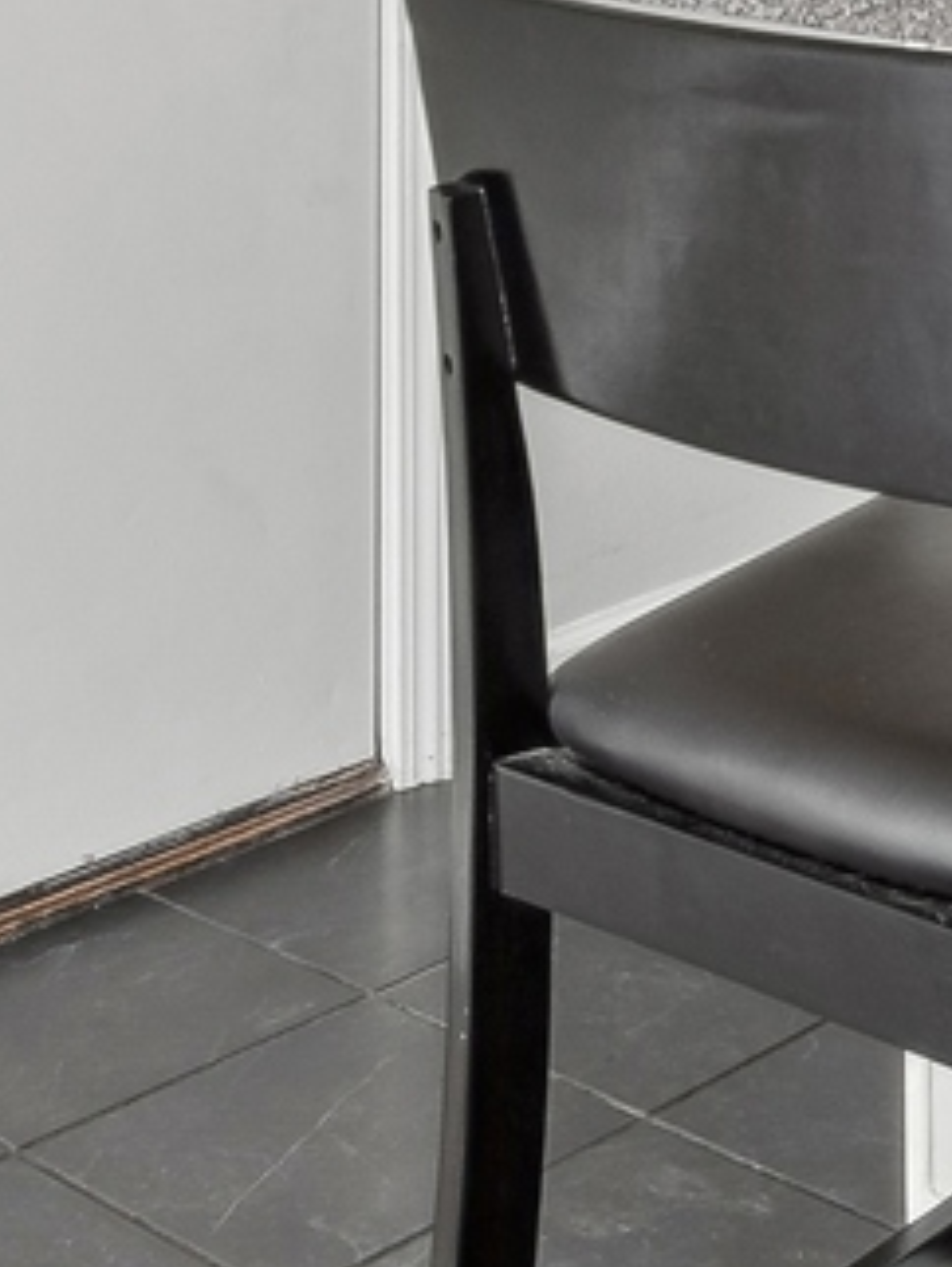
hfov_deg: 16.1
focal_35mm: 87
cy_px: -366
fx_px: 3186
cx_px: 1259
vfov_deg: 20.6
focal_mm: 12
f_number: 8
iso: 320
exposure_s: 1/10
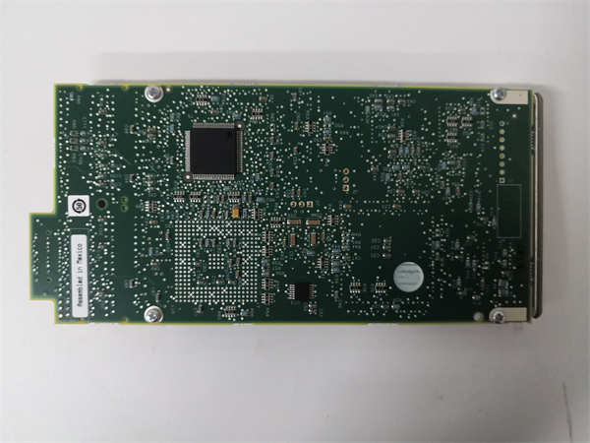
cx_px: 295
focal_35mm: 27
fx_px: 460
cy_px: 222
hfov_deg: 65.3
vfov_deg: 51.4
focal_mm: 3.95
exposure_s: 1/100
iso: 640
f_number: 1.8
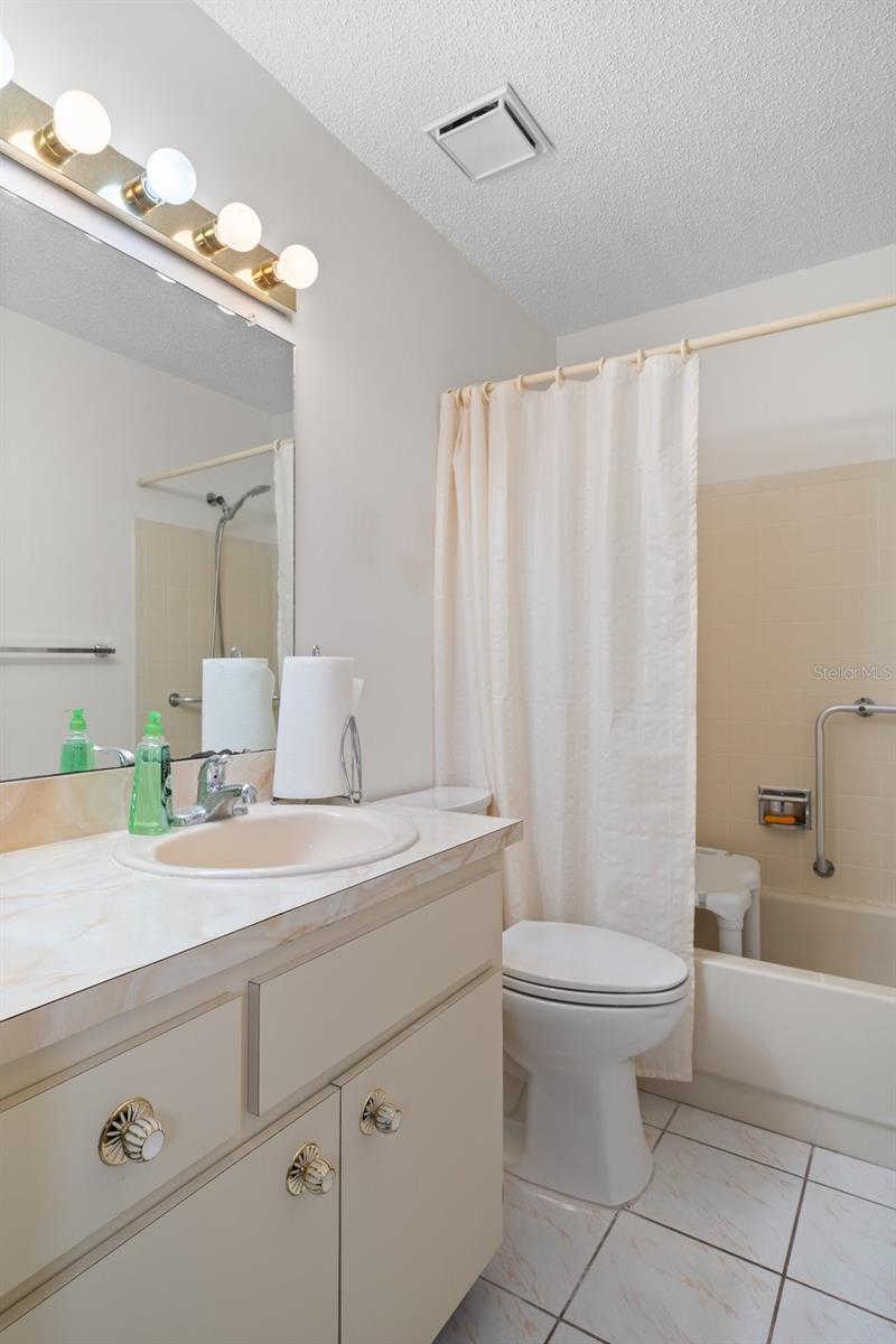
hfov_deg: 67.4
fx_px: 672
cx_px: 448
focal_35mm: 18
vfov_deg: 90.0
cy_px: 672
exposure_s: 1
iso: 320
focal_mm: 18
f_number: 9
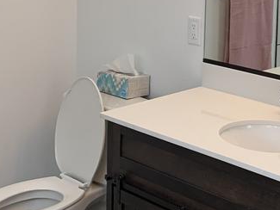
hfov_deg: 22.4
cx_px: 313
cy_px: -36
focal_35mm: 82
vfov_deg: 17.3
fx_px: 664
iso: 32
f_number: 1.8
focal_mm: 4.25
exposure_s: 1/120
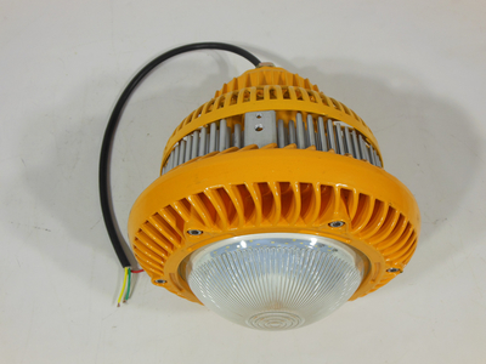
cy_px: 182
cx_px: 243
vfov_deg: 42.9
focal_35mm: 33
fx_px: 463
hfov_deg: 55.4
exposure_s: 1/100
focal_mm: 6
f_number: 3.5
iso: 125
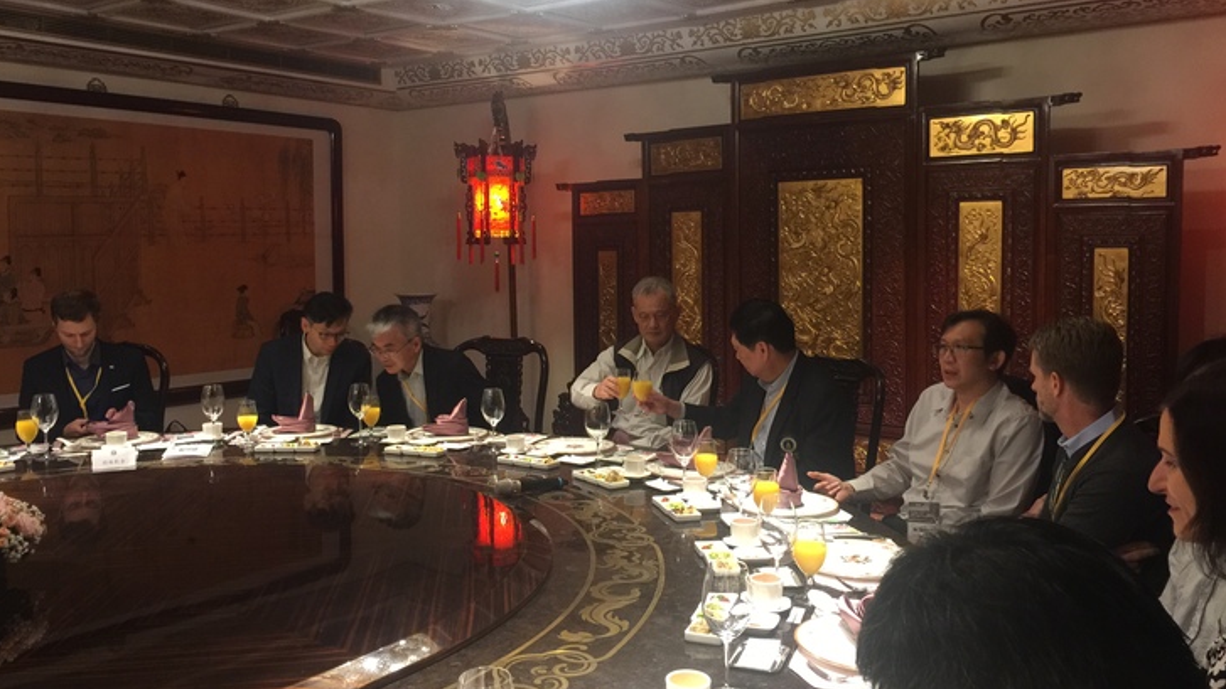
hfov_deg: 61.0
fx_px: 1040
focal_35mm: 32
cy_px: 320
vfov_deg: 36.7
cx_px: 612
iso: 125
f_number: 2.2
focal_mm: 4.15
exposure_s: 1/15
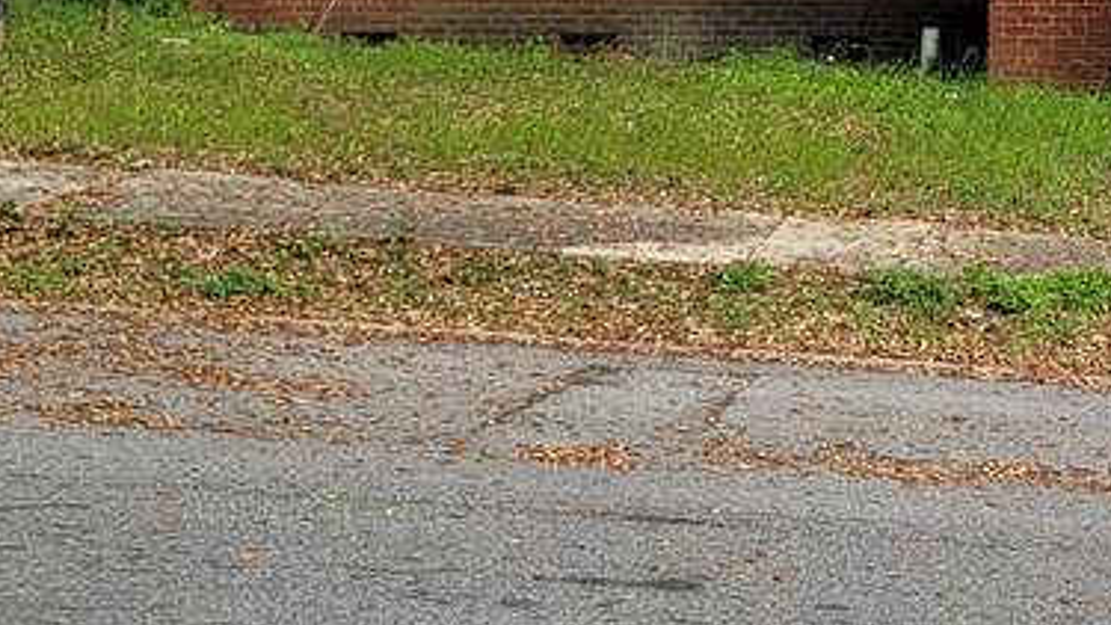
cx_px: 1176
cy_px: -367
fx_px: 2740
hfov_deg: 21.9
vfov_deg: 12.3
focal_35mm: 93
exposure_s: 1/580
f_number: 1.8
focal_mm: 7
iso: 20
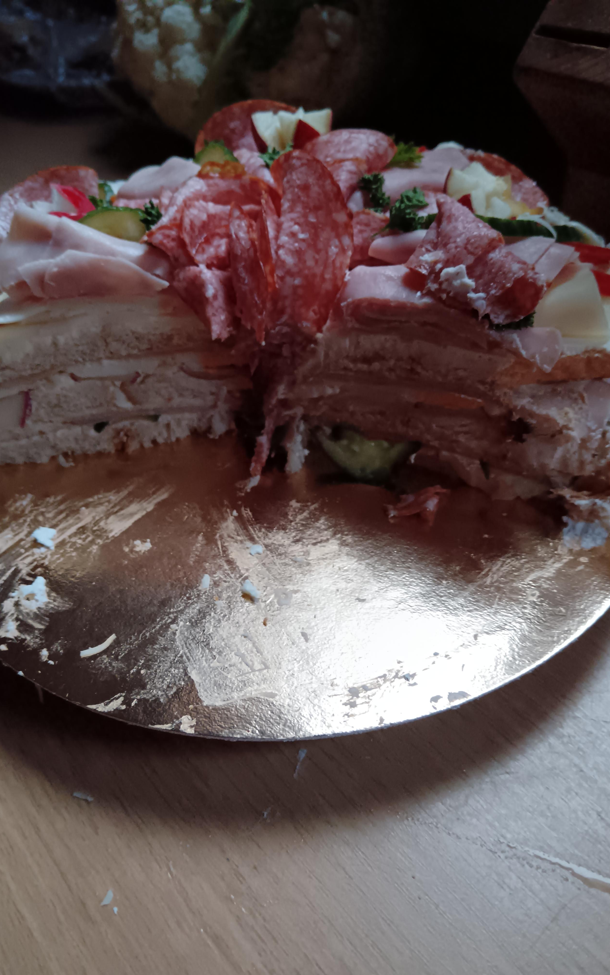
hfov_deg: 43.1
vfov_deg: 64.6
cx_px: 288
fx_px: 771
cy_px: 494
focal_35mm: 29
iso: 3219
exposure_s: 1/50
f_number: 1.9
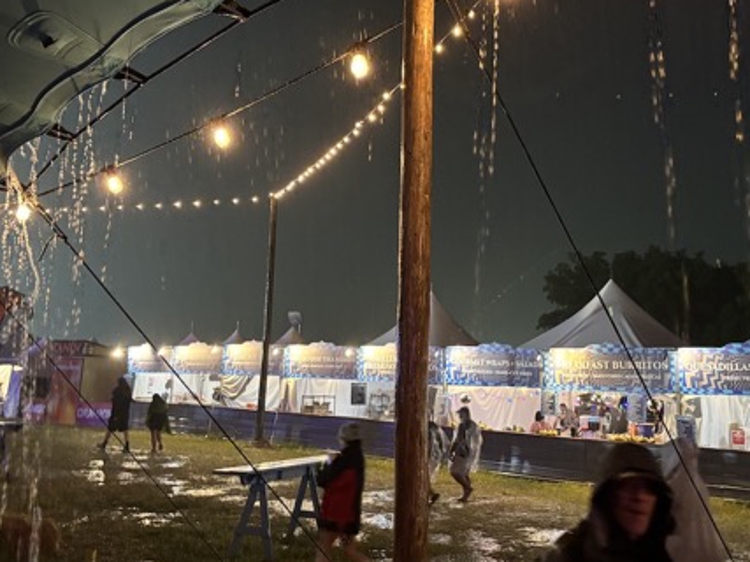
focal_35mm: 39
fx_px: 845
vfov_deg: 36.6
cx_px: 416
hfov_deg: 47.8
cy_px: 220
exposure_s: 1/30
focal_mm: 5.96
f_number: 1.6
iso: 640
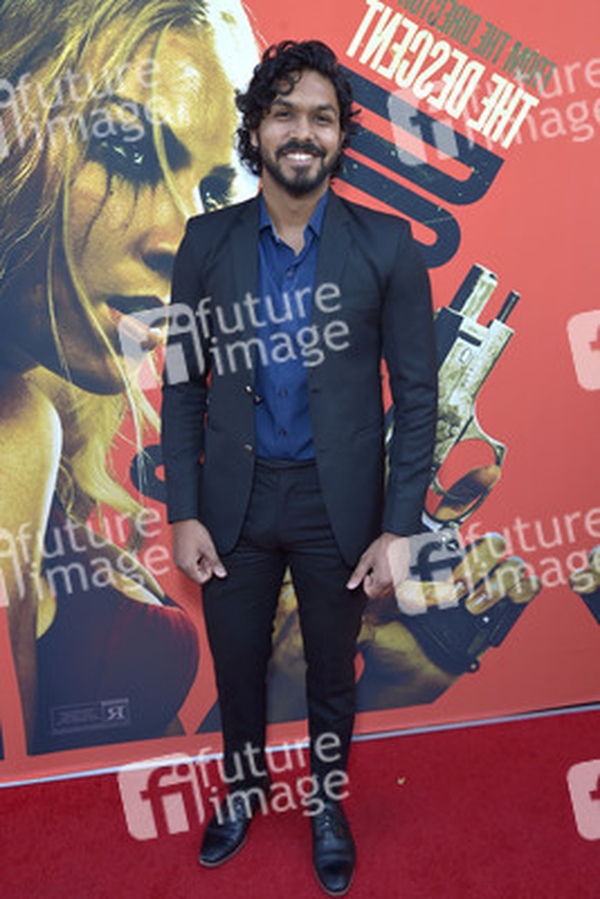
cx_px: 300
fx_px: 749
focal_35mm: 30
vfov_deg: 61.9
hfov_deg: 43.6
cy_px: 450
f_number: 6.3
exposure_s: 1/250
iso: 250
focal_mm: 30
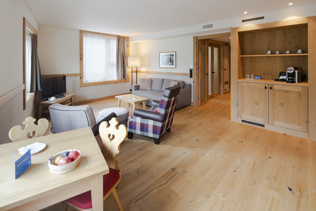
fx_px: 149
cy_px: 106
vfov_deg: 70.5
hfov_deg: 93.3
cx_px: 158
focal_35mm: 17
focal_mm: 17
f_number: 11
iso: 100
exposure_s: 1/1.67
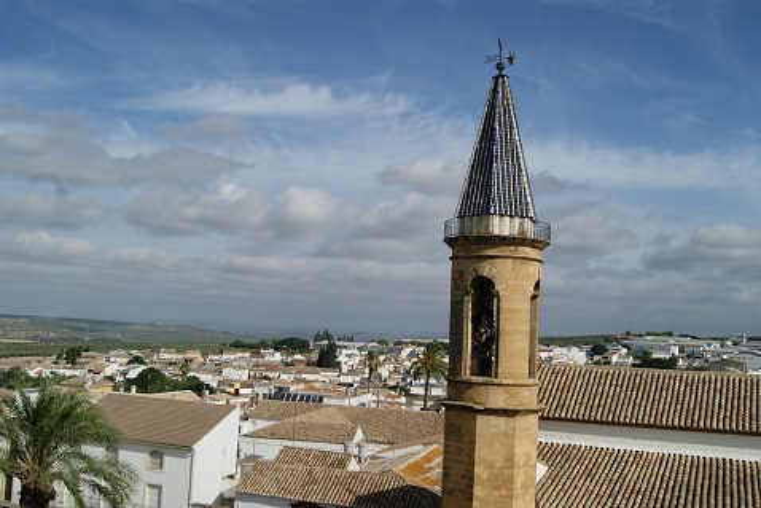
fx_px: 761
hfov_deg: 53.1
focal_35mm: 36
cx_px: 380
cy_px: 254
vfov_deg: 36.9
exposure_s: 1/320
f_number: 11
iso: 100
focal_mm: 24
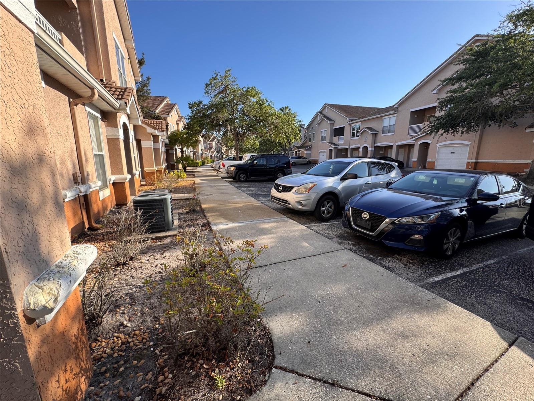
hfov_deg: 102.1
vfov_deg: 85.7
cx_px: 267
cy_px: 200
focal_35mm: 14
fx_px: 216
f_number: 2.2
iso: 40
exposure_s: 1/569
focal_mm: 2.22
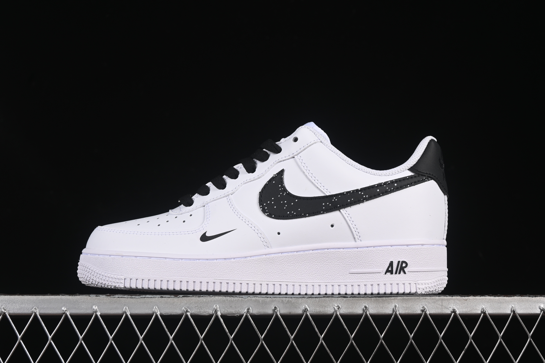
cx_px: 272
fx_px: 1135
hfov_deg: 27.0
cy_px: 182
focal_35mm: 75
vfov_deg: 18.2
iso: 160
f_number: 8
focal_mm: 50
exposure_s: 1/100
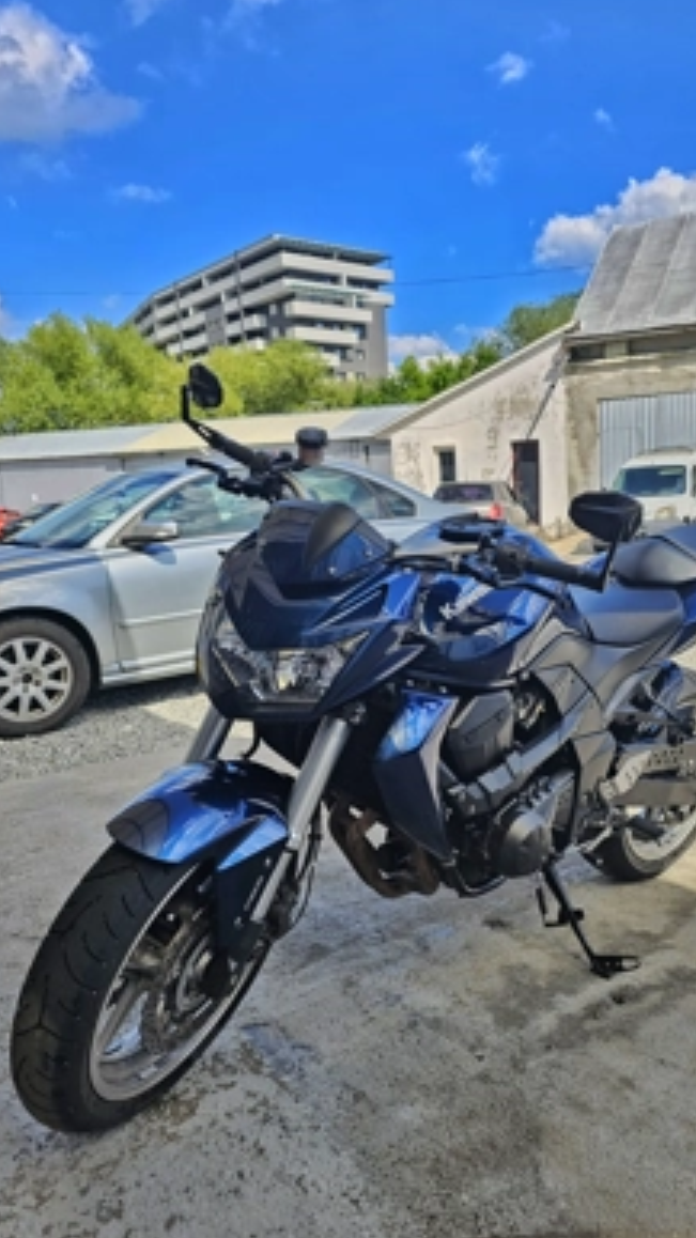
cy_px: 629
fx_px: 853
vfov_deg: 71.9
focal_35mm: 26
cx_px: 439
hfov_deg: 44.0
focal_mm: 6.3
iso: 10
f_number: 1.7
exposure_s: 1/179
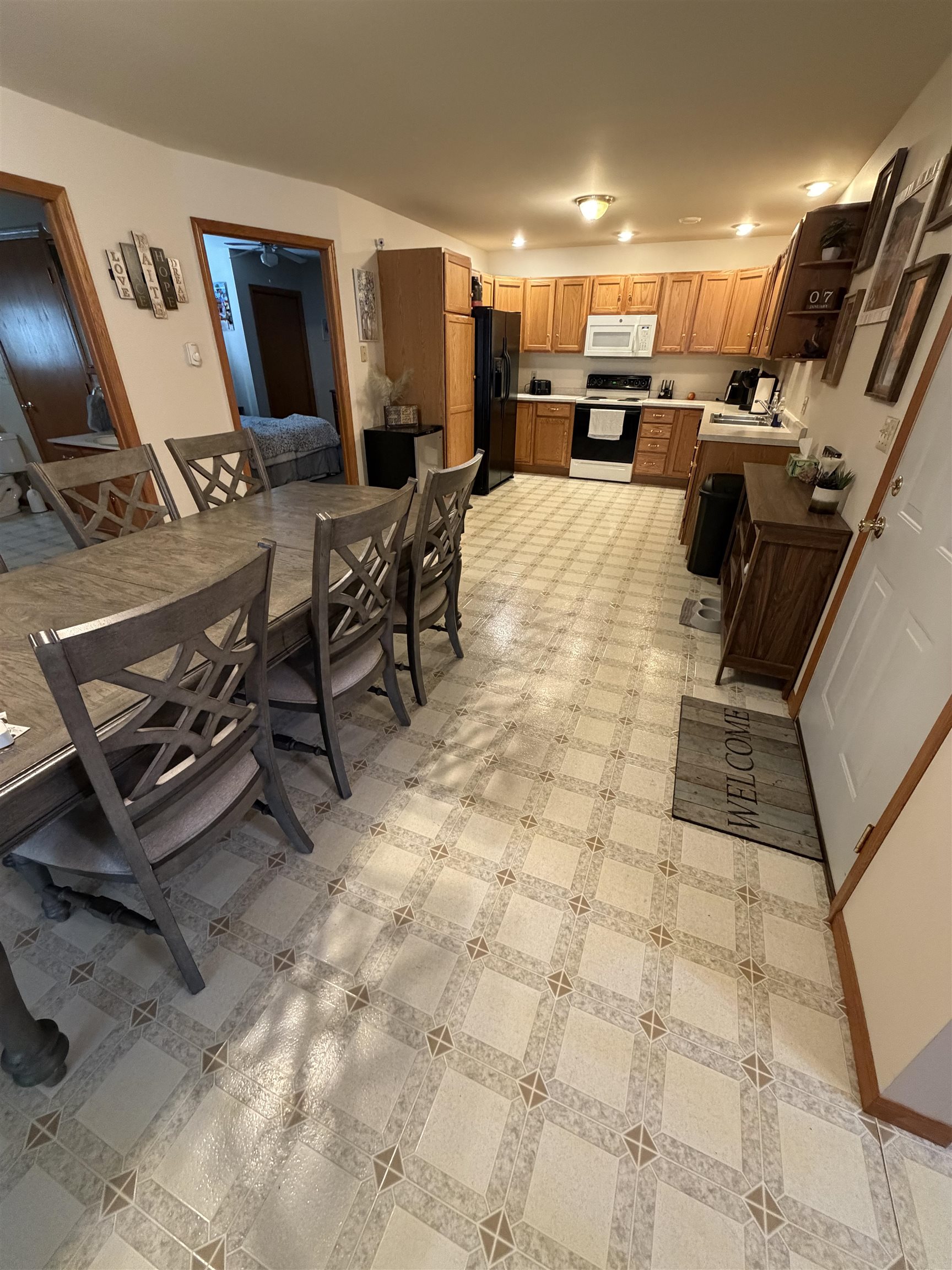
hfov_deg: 85.7
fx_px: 513
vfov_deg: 102.1
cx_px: 476
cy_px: 635
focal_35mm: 14
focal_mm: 2.22
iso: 640
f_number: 2.2
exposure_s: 1/60
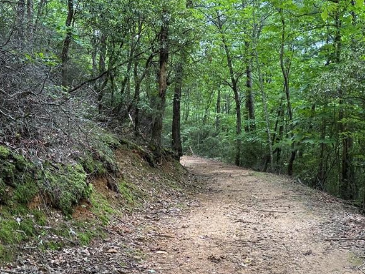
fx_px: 443
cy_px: 193
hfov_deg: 44.6
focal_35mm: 42
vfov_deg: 33.9
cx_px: 212
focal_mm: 6.76
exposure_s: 1/121
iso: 64
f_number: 1.78
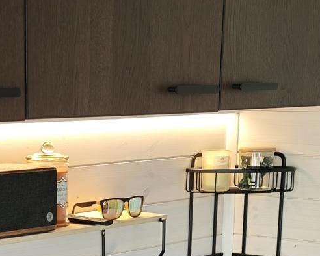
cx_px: 81
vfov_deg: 12.3
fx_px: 1080
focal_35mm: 114
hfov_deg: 16.8
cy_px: 479
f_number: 1.63
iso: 160
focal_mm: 8.72
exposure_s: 1/100
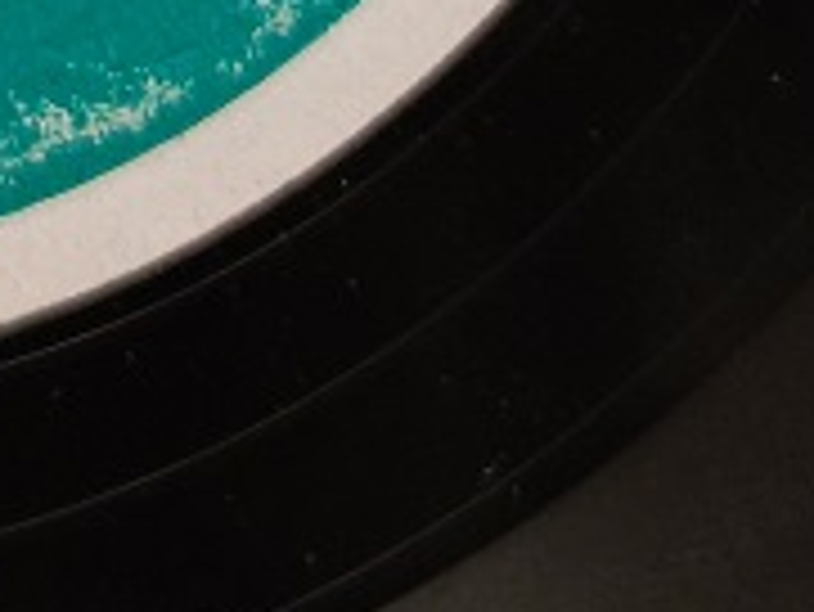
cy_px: -1035
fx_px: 4941
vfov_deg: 6.6
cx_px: -382
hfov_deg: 9.2
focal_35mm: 210
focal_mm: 6.72
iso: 700
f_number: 1.69
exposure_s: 1/60
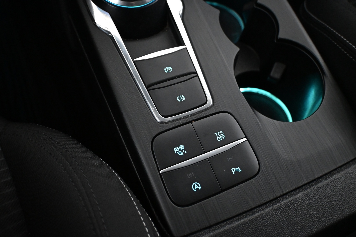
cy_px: 118
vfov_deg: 40.8
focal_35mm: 32
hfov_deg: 58.3
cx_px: 178
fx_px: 319
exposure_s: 1/30
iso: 4500
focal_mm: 21.5
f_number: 4
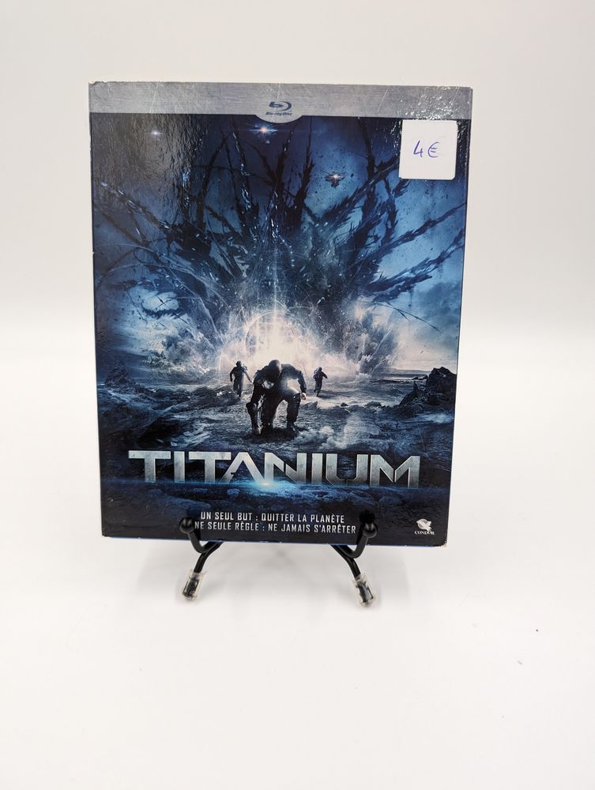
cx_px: 298
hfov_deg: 56.9
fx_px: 549
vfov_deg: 71.5
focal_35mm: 24
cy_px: 395
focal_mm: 6.9
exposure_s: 1/93.7
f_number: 1.68
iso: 163
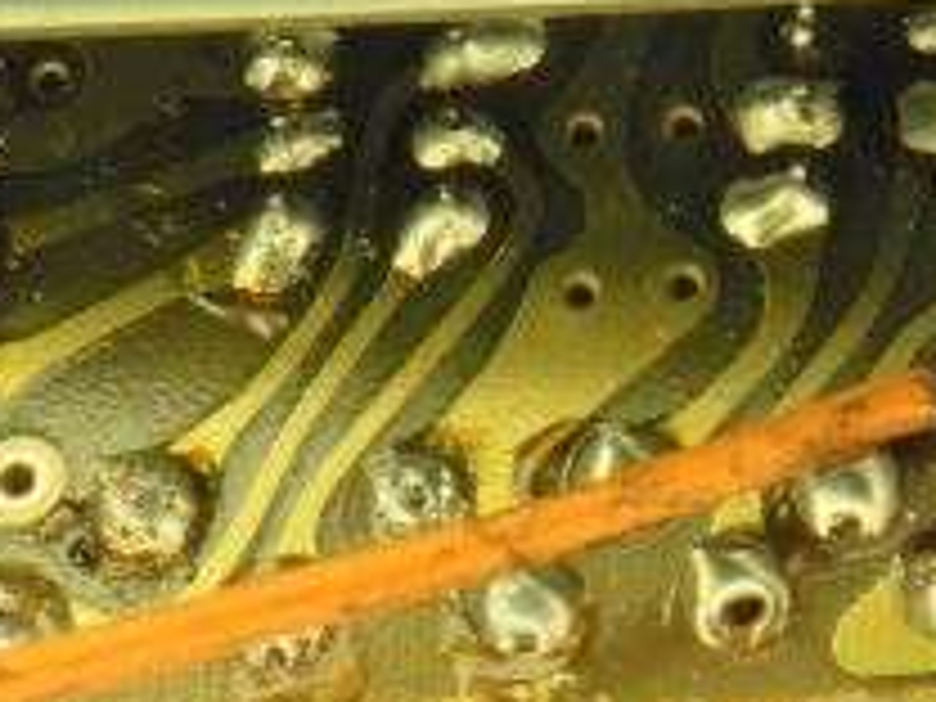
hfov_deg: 13.3
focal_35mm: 146
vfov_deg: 10.1
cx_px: 981
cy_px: 500
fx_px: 3948
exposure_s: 1/40
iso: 80
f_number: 8
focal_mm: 6.8
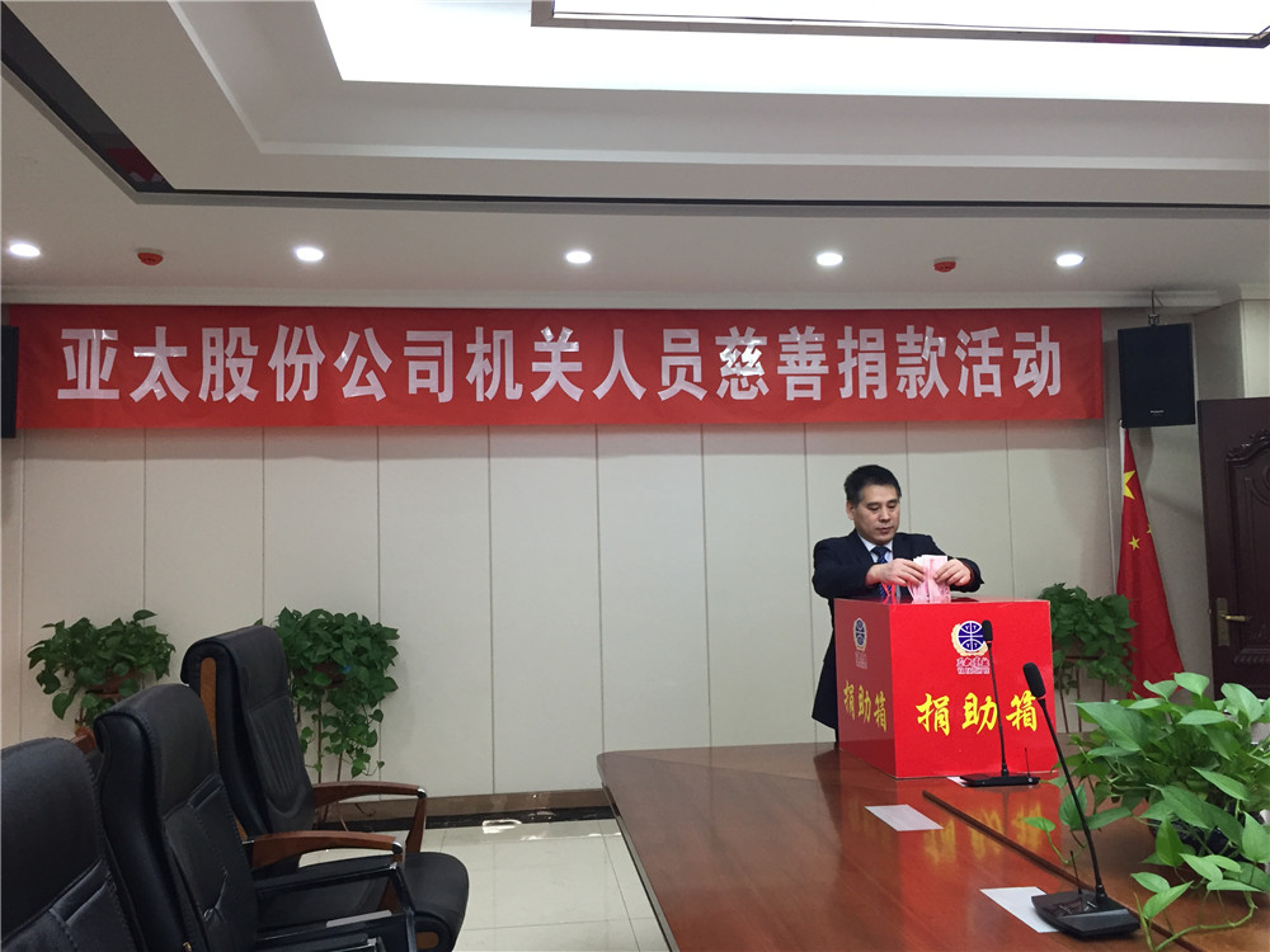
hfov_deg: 61.7
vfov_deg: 48.2
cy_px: 476
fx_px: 1064
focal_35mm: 29
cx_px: 635
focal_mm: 4.15
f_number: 2.2
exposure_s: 1/33
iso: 80
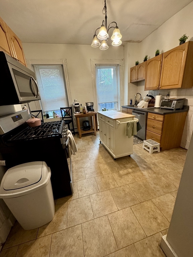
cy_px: 128
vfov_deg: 102.1
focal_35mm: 14
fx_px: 104
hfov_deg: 85.7
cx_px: 96
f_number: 2.2
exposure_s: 1/60
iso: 320
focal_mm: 2.22
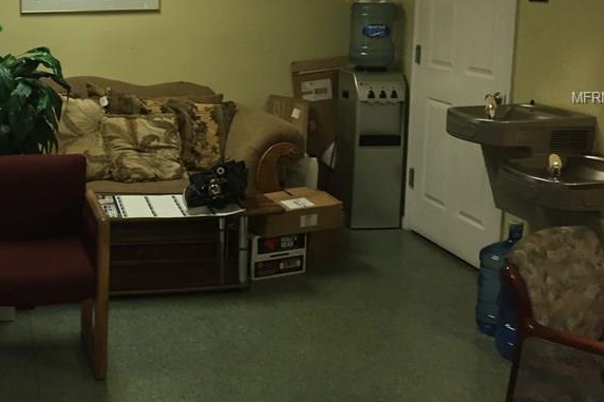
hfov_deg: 35.3
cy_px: 98
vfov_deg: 24.7
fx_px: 906
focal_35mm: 54
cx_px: 95
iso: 50
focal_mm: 4.15
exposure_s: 1/30
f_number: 2.2
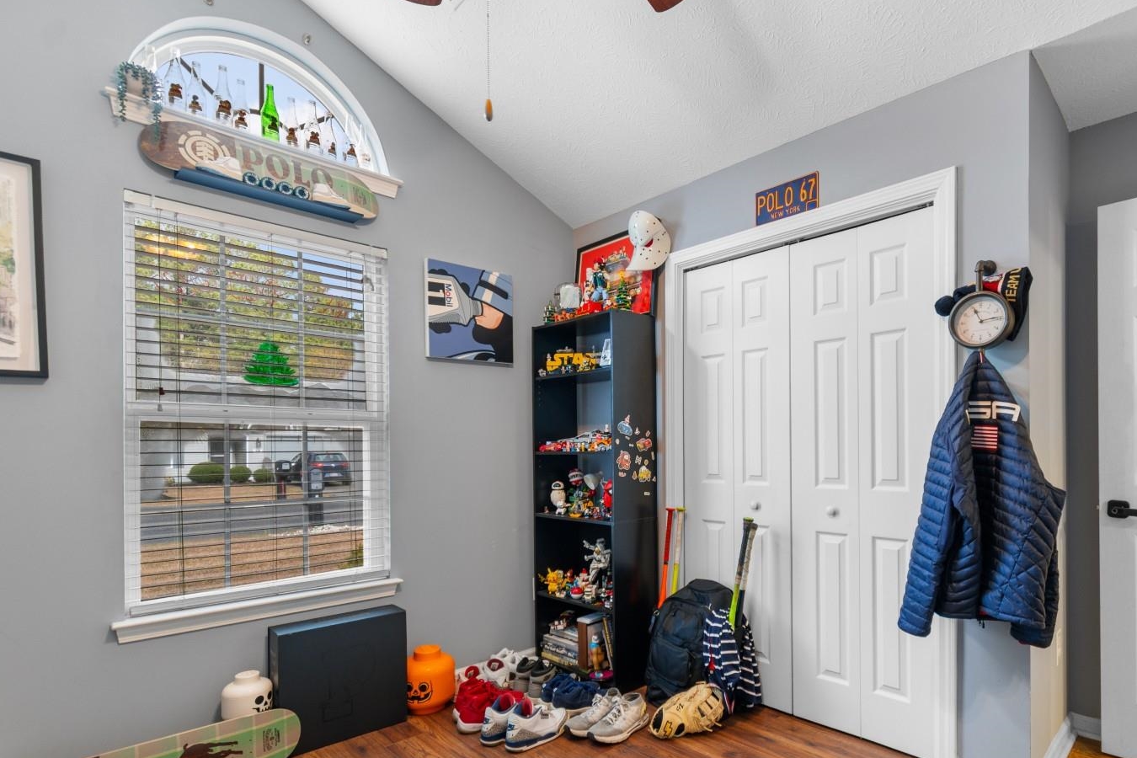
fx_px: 568
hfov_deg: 89.2
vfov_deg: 66.9
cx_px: 662
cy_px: 446
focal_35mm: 18
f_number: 4.5
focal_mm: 10
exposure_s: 1/6
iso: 100
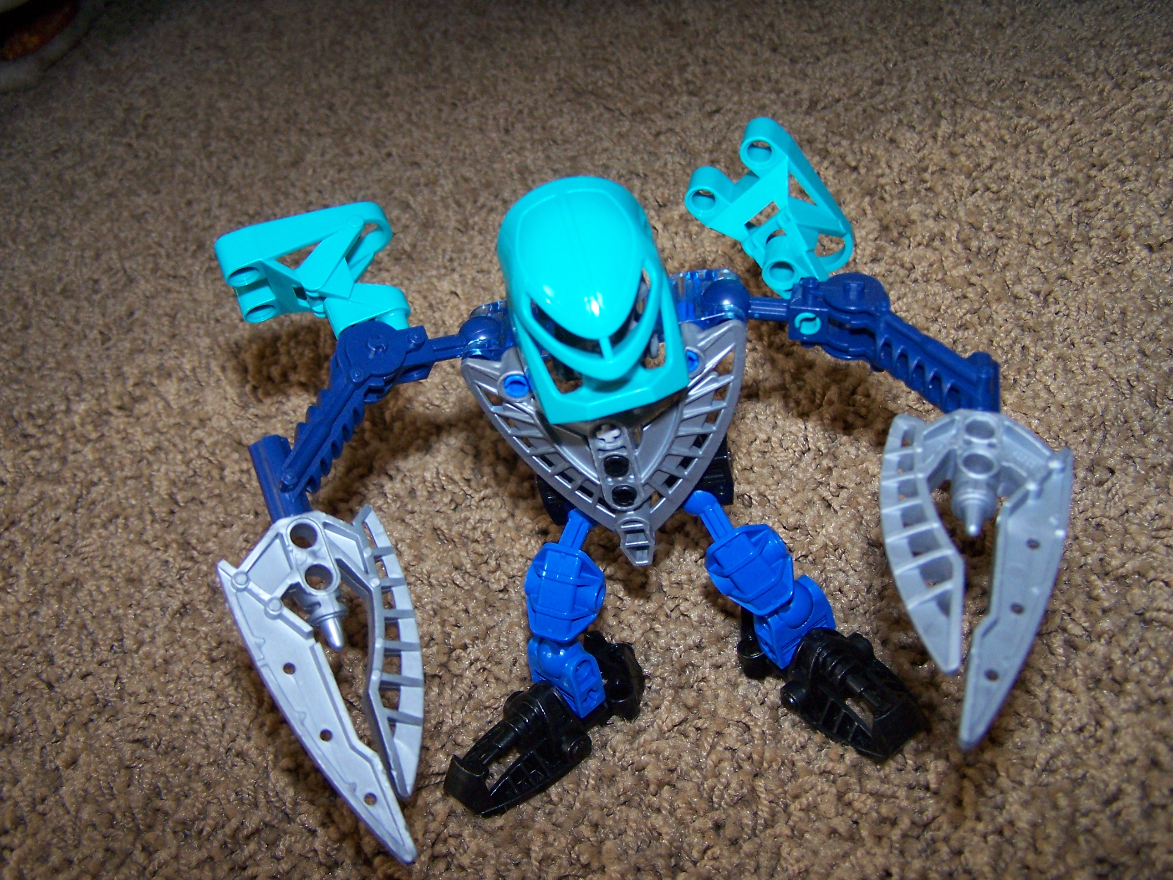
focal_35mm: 38
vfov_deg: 37.7
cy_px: 440
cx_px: 586
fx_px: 1288
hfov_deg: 49.0
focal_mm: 6.3
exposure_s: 1/60
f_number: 2.8
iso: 140
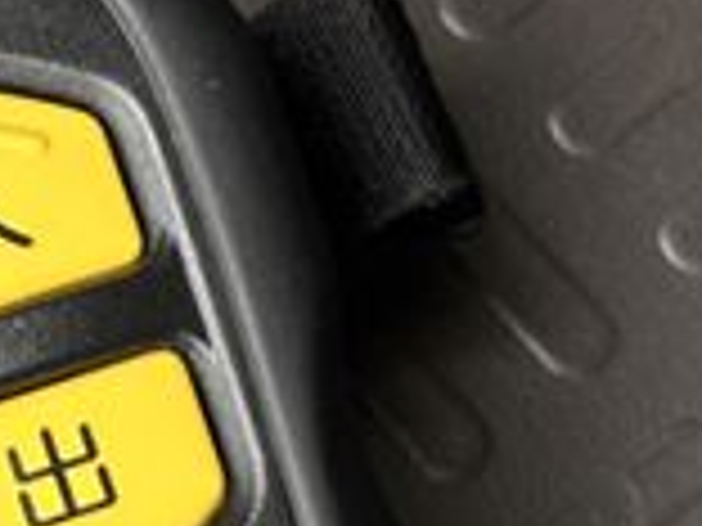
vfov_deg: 6.9
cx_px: 122
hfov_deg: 9.2
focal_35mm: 214
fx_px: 4340
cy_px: 688
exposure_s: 1/45
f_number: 1.6
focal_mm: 5.96
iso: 160
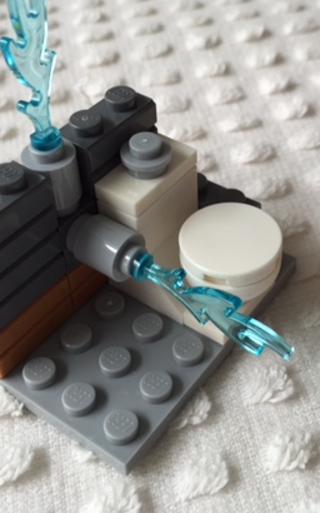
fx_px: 670
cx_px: 225
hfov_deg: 26.6
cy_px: 220
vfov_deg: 41.7
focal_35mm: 48
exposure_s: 1/60
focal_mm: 4.15
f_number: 2.2
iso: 40
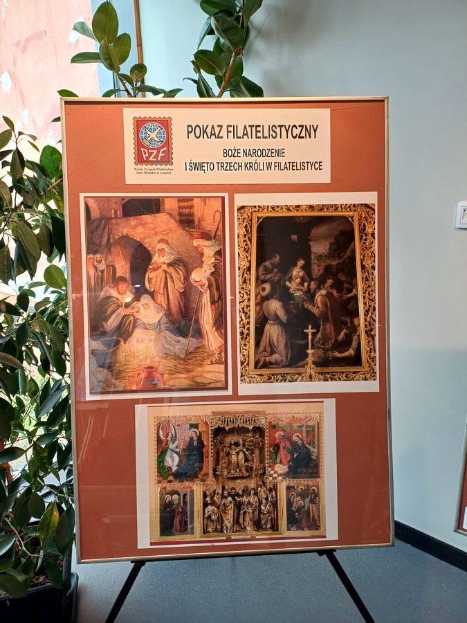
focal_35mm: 25
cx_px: 234
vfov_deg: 69.4
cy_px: 312
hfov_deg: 54.9
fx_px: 450
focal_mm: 4.65
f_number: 1.8
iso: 50
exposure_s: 1/50
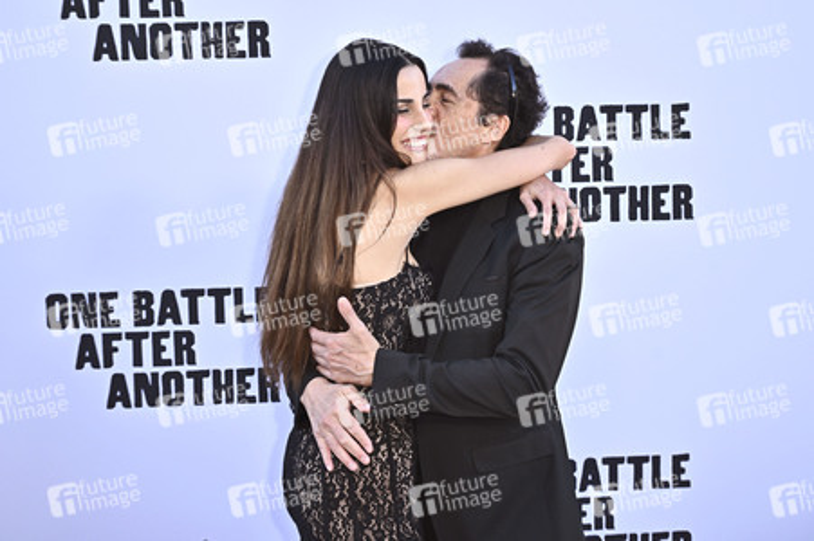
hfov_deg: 29.7
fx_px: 1536
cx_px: 407
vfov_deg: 20.0
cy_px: 270
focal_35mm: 68
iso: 800
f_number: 5.6
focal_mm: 68
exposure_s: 1/320
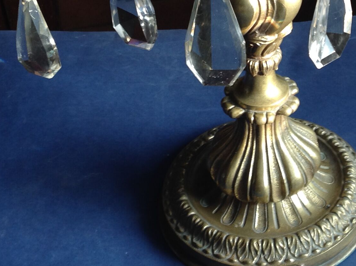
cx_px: 281
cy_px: 28
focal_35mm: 81
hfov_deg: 23.8
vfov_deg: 17.9
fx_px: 832
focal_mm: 4.28
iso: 64
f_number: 2.4
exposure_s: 1/40
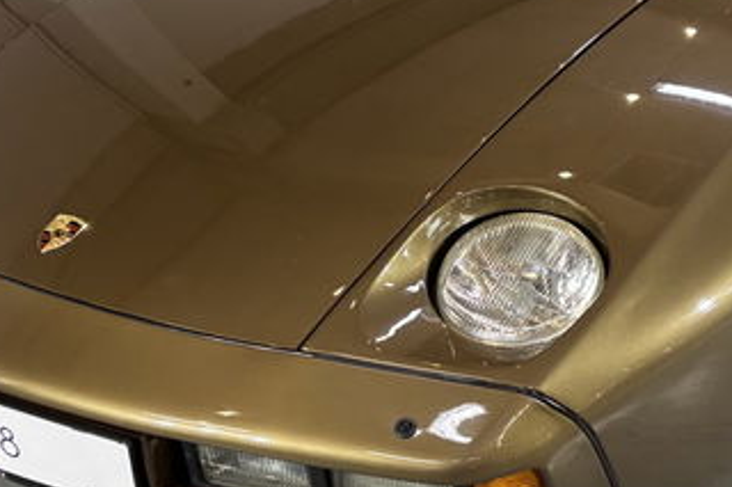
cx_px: 407
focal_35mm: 65
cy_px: 185
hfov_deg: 30.9
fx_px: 1321
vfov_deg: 20.9
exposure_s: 1/50
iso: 160
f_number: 1.6
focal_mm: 5.96
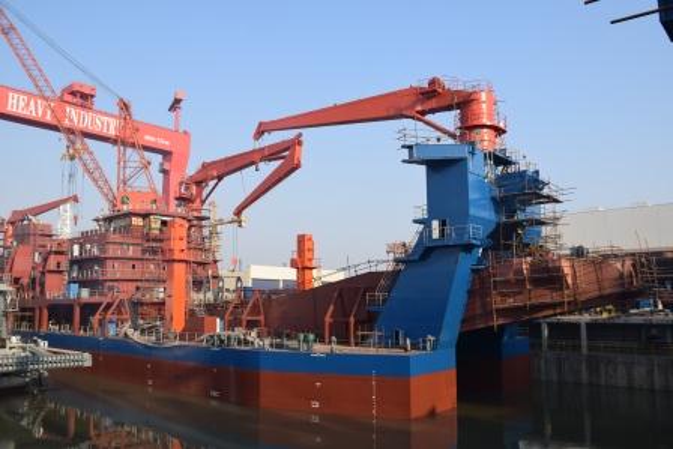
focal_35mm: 30
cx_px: 336
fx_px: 561
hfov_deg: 61.9
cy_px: 224
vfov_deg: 43.6
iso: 200
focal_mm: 20
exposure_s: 1/320
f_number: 9
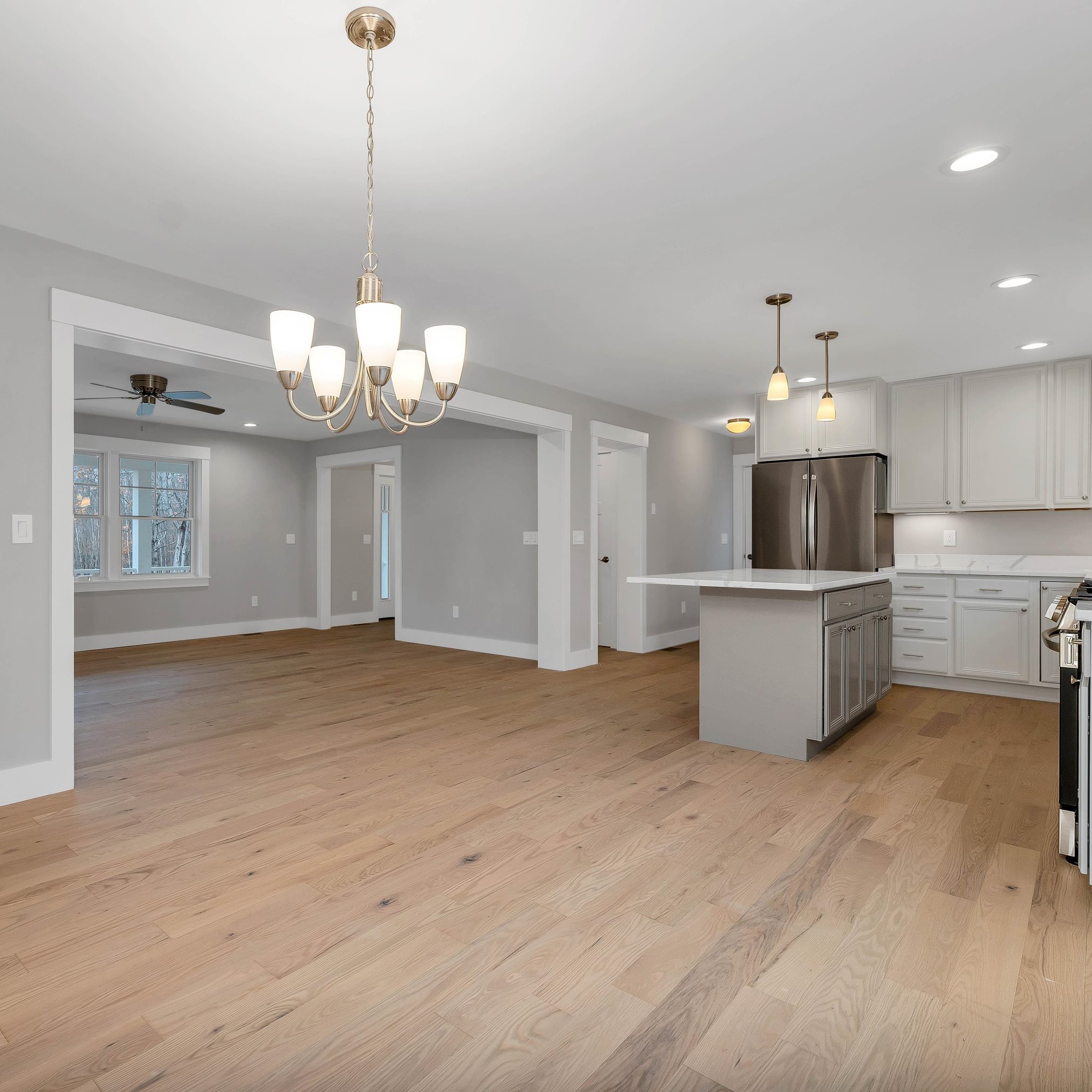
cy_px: 542
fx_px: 642
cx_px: 426
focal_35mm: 18
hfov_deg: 79.6
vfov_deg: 80.7
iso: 400
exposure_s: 1/20
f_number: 8
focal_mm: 14
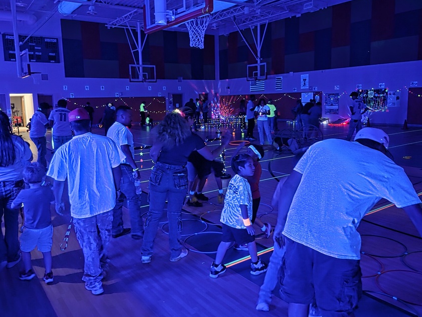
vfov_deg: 49.7
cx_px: 204
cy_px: 146
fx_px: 341
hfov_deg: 63.4
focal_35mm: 28
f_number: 1.7
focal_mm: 6.3
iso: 400
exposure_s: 1/20
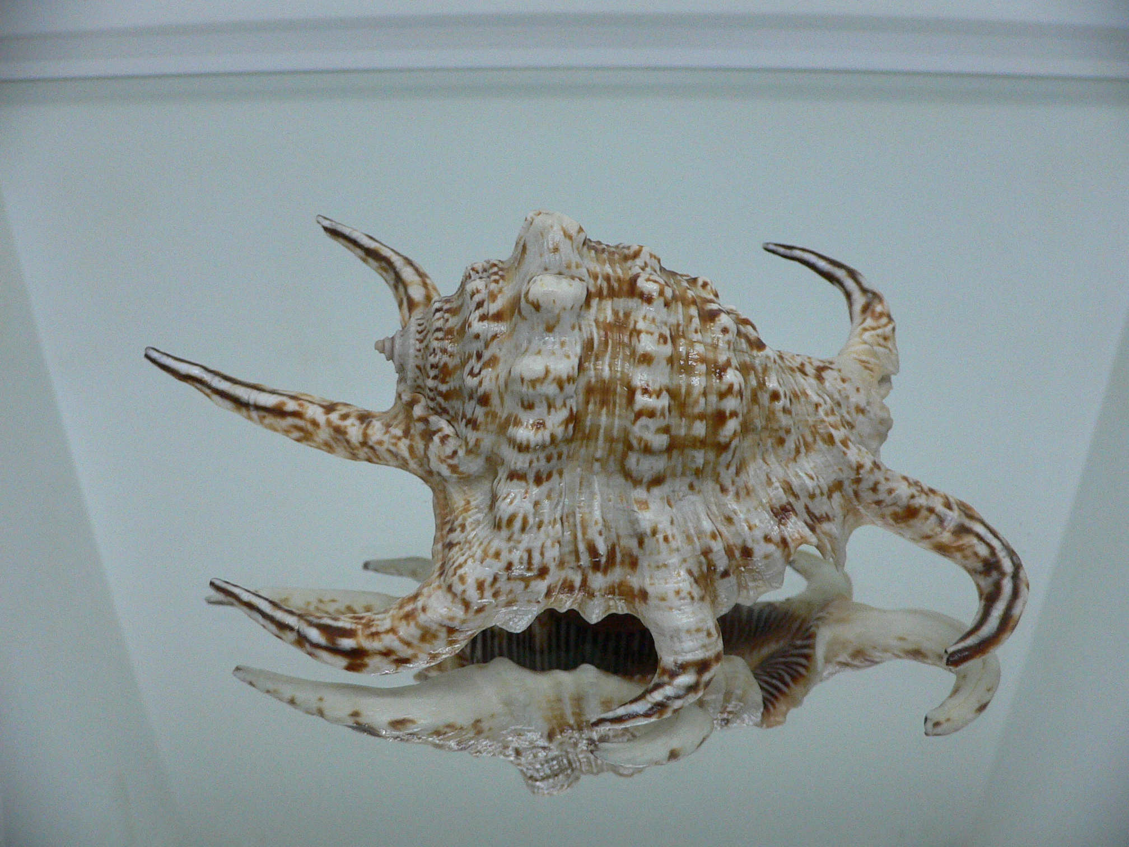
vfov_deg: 40.7
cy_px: 424
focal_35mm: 35
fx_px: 1142
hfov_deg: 52.6
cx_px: 564
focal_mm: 4.6
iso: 200
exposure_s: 1/60
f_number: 2.8
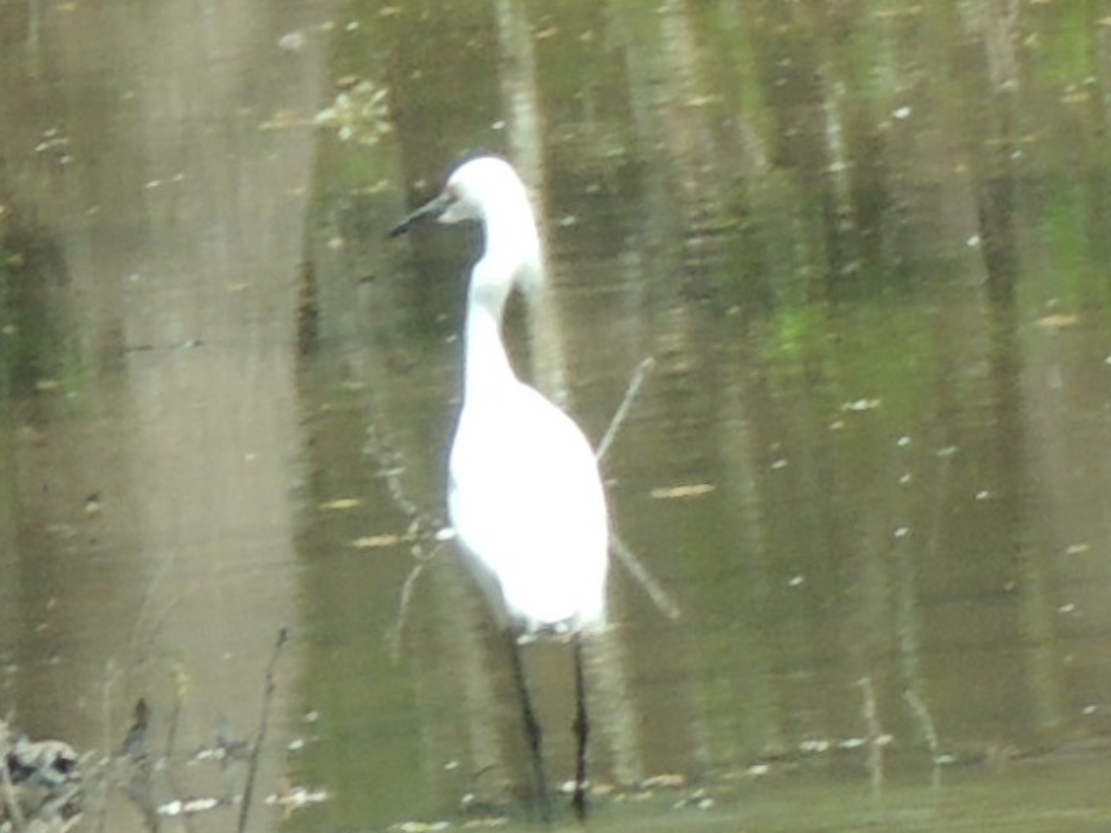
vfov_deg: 5.4
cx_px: 556
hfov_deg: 7.2
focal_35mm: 275
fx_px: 8826
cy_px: 416
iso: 110
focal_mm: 49
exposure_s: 1/200
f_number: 4.7
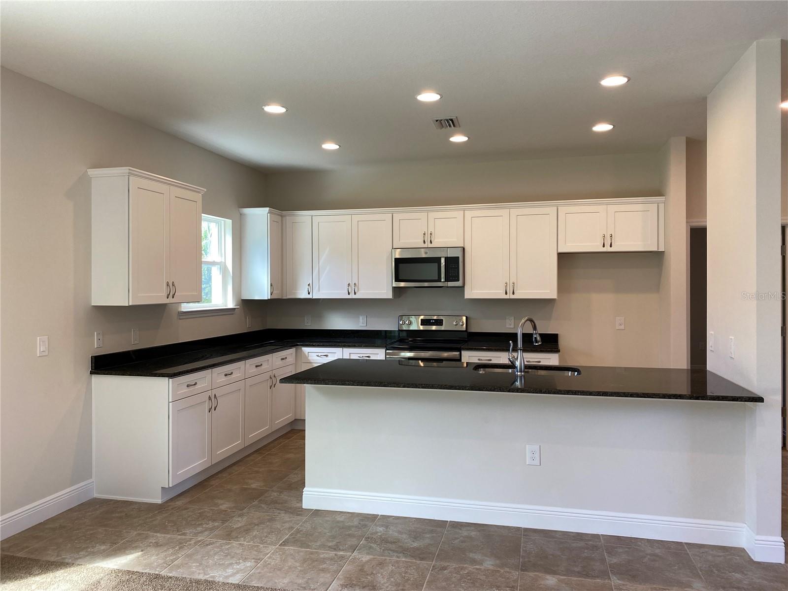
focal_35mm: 26
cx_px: 394
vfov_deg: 53.1
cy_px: 296
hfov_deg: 67.3
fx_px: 592
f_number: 1.8
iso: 64
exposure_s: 1/120
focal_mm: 4.25
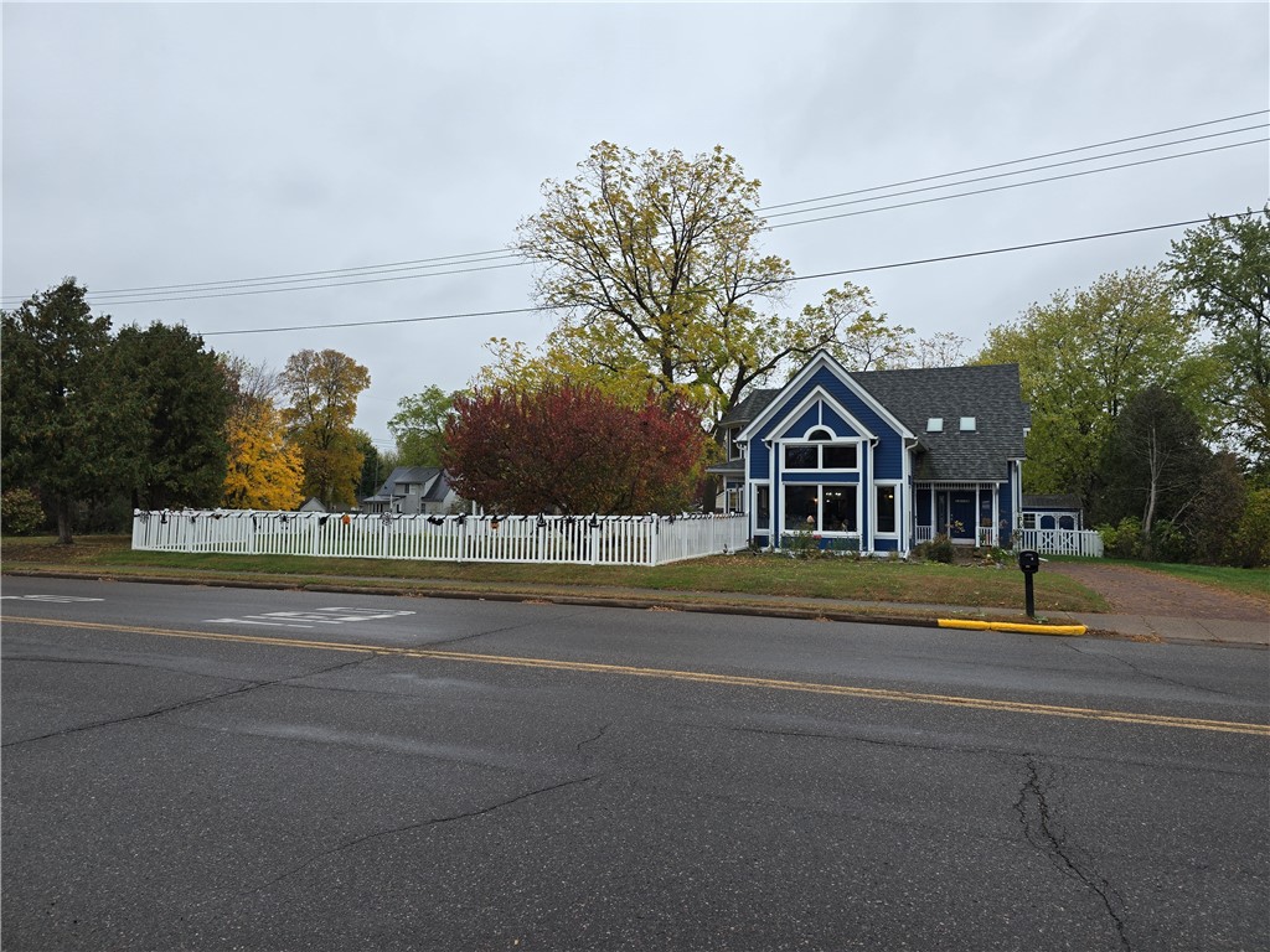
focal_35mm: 23
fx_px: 844
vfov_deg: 58.9
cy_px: 476
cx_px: 635
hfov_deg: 73.9
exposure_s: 1/180
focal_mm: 6.3
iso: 16
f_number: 1.7
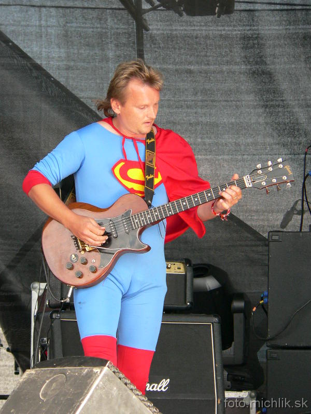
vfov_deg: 8.0
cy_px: 207
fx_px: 2947
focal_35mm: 246
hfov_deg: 6.0
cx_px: 156
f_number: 4
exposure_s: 1/200
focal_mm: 41
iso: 200
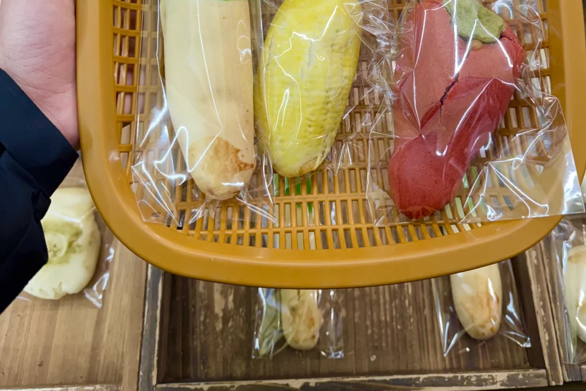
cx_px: 311
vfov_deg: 32.2
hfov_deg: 51.8
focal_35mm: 37
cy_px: -26
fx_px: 602
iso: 200
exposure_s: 1/120
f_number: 1.78
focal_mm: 6.76
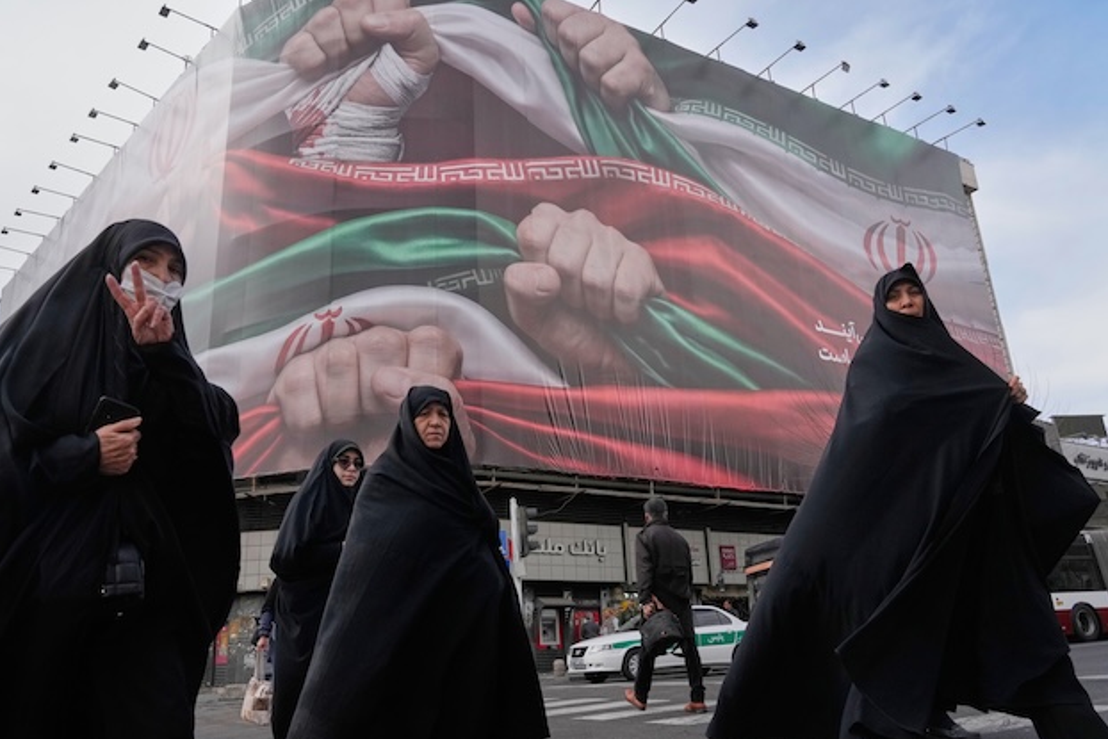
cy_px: 412
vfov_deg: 47.9
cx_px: 509
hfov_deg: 67.3
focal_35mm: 27
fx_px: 831
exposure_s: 1/1250
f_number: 8
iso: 1000
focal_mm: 24
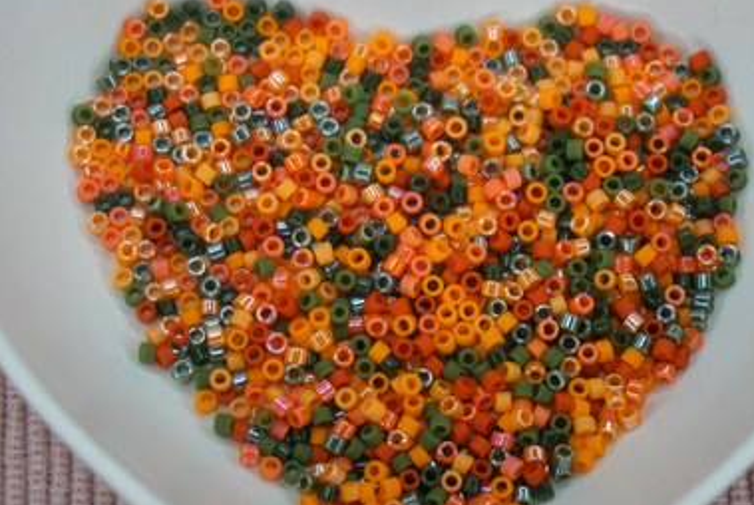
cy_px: 279
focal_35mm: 89
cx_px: 414
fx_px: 1867
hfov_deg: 22.8
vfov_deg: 15.4
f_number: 5.6
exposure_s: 1/80
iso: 500
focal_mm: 50
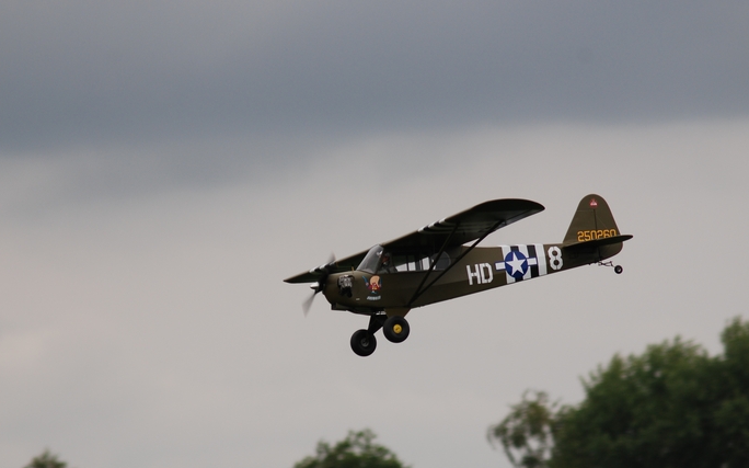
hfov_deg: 5.1
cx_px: 365
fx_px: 8407
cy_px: 272
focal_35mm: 412
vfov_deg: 3.2
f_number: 5.6
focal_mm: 230
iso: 200
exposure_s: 1/500
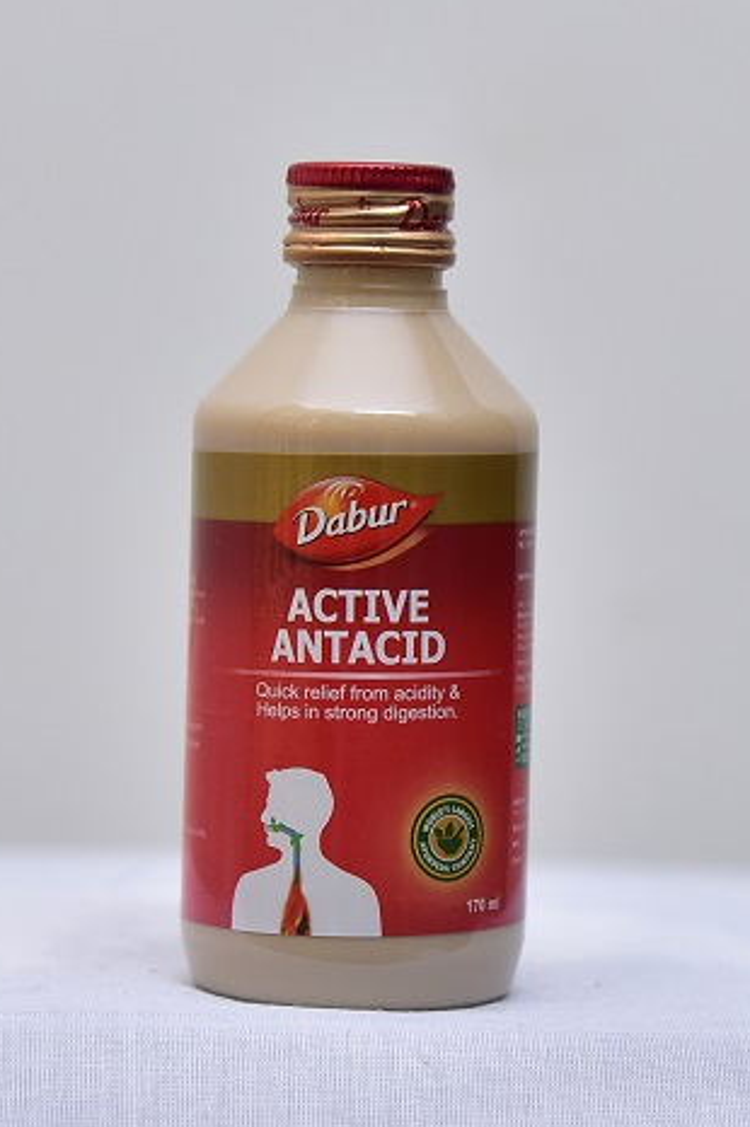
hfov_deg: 19.4
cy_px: 624
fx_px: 2191
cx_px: 348
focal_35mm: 70
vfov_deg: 28.8
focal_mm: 62
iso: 1250
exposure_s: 1/125
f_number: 4
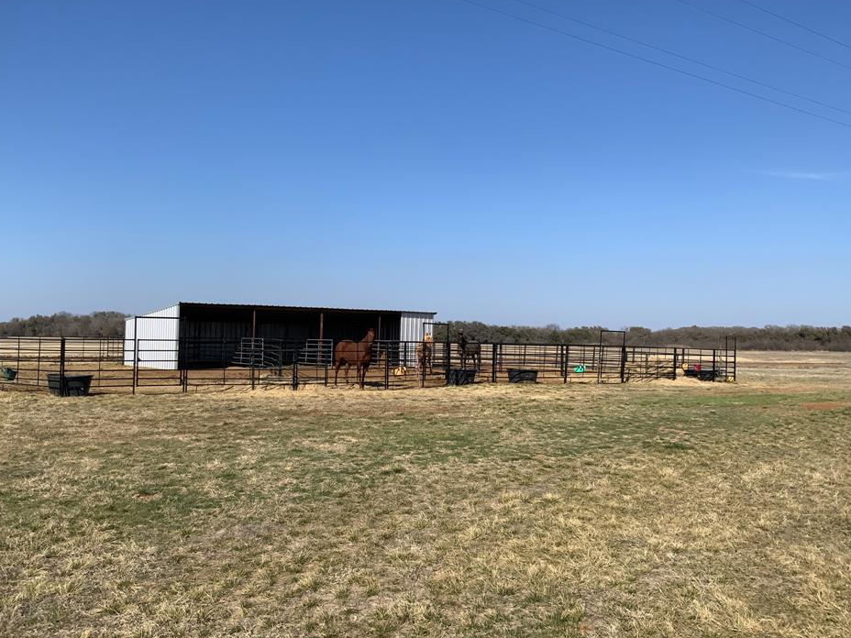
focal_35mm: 32
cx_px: 403
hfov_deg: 56.8
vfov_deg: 44.2
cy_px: 314
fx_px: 787
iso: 20
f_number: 1.8
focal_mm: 3
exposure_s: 1/2801
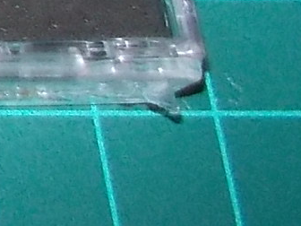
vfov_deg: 7.0
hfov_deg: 8.3
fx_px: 1704
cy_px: -365
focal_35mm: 196
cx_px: -655
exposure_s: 1/30
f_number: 3.3
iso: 200
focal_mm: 4.1
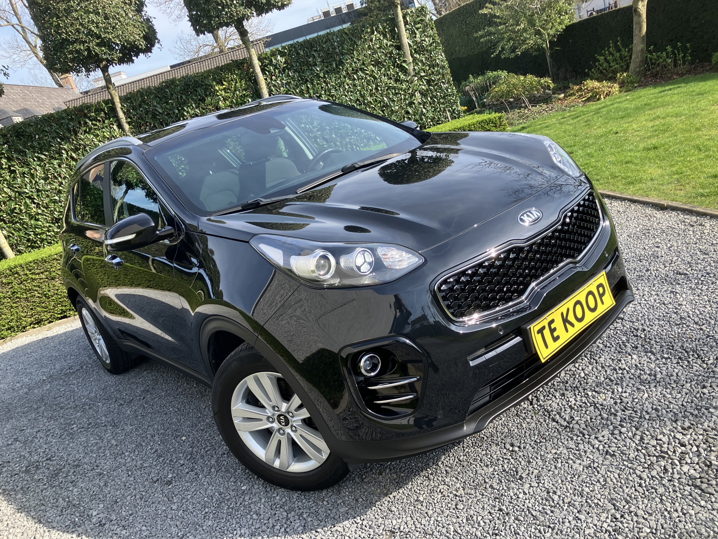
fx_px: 581
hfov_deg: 63.4
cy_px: 270
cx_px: 359
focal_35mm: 28
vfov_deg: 49.7
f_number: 1.8
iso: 32
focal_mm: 3.99
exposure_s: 1/511
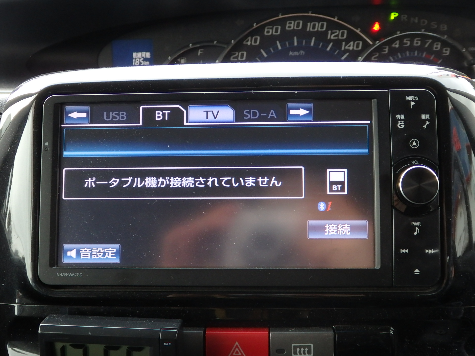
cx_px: 238
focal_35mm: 40
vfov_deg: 36.0
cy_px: 178
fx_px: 549
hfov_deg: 46.8
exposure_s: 1/80
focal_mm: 7.3
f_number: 3.7
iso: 400
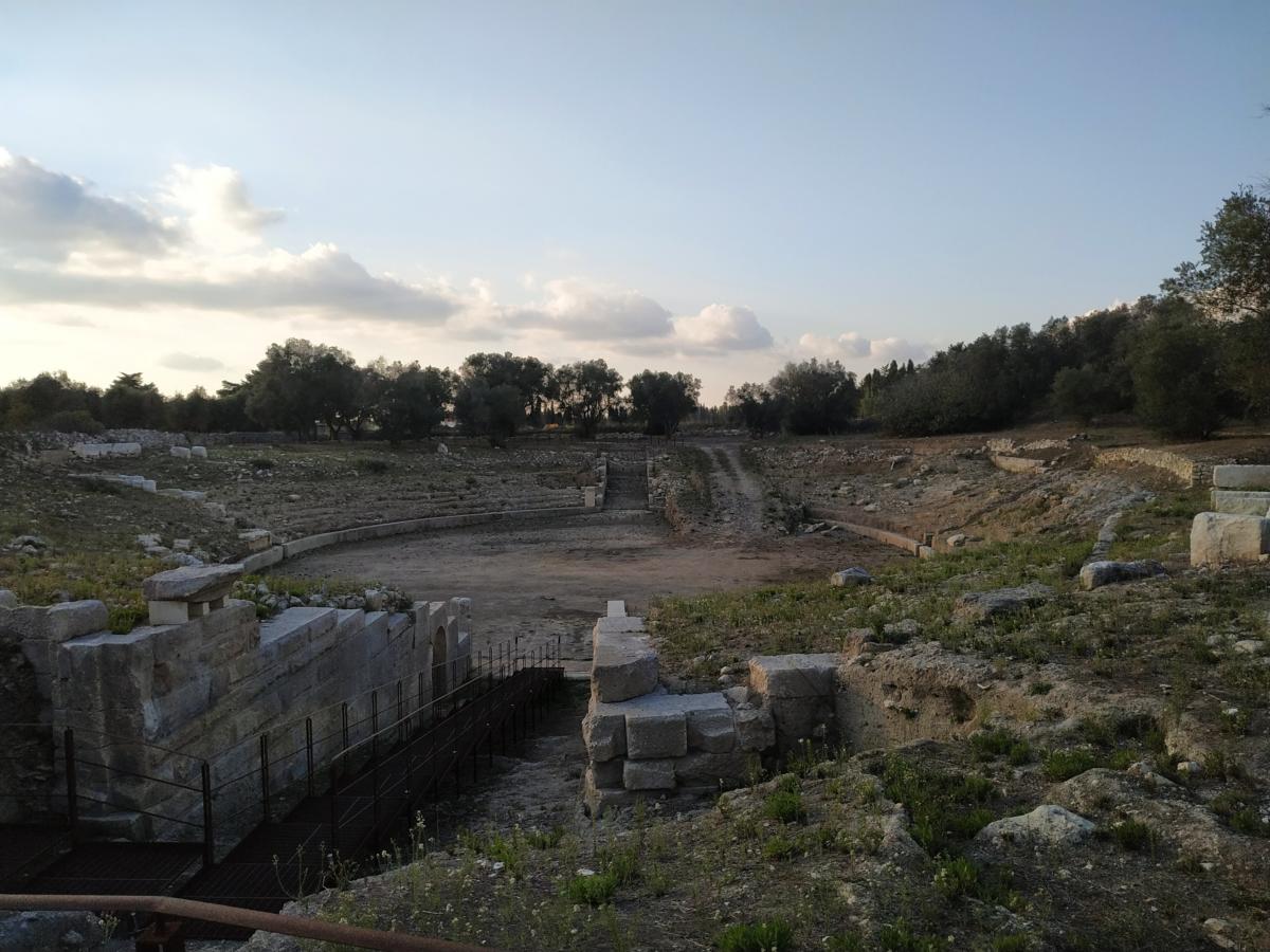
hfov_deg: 71.6
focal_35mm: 24
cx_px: 635
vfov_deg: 56.8
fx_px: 881
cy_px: 476
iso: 160
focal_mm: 3.94
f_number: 1.9
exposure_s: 1/1890
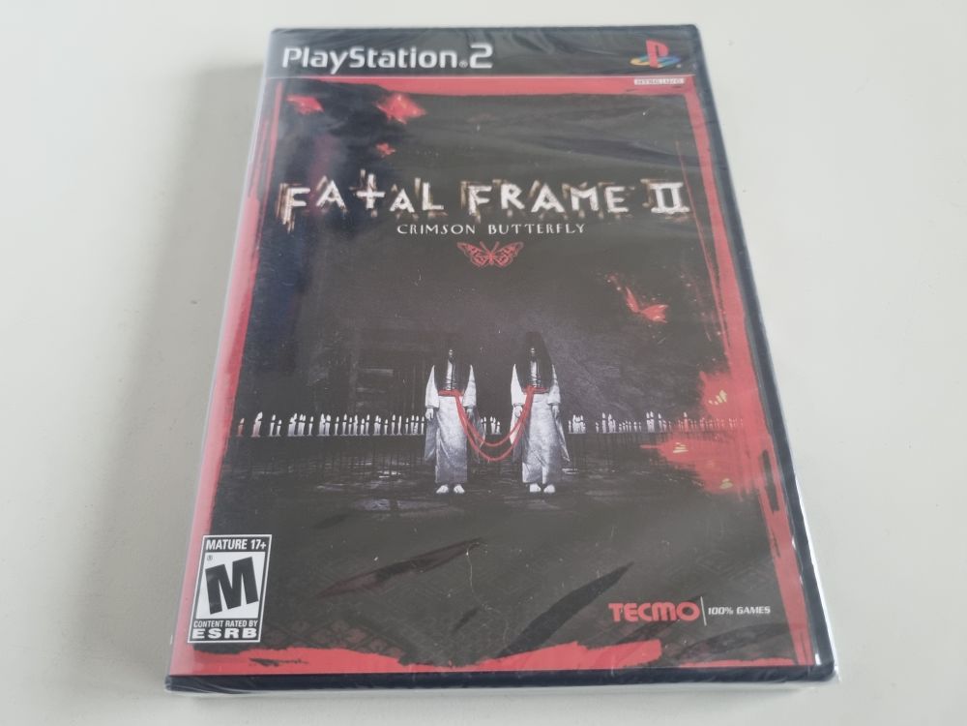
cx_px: 484
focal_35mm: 26
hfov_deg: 67.3
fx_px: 726
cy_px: 363
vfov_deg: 53.1
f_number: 1.8
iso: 320
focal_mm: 5.4
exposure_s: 1/50
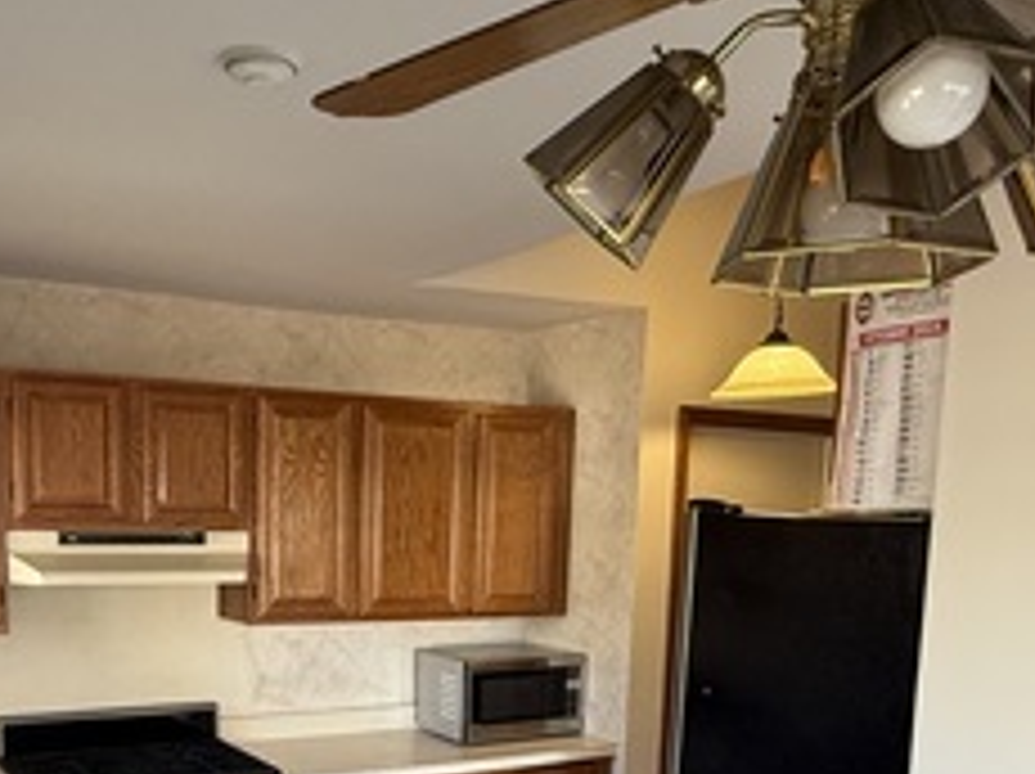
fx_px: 1165
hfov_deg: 47.5
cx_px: 387
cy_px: 693
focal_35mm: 39
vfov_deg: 34.7
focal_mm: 2.22
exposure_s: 1/60
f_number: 2.2
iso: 250
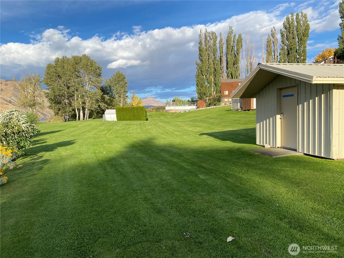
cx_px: 172
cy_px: 129
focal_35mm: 26
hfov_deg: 67.3
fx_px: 258
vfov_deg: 53.1
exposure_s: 1/1808
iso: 32
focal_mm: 4.25
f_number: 1.8
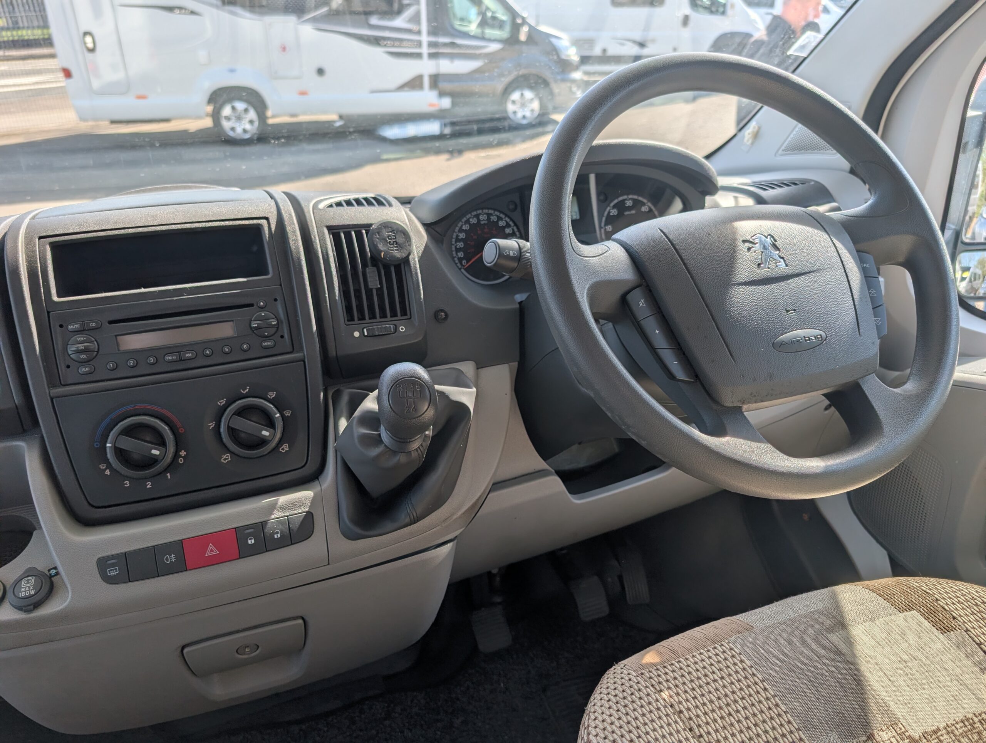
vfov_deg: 56.9
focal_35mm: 24
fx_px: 685
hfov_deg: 71.5
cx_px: 493
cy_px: 372
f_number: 1.68
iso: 19
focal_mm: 6.9
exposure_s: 1/3534
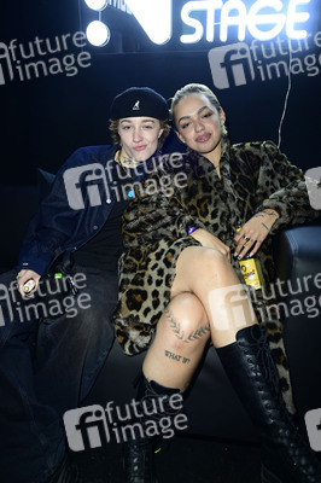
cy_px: 242
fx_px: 402
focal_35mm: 30
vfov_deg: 62.0
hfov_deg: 43.5
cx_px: 160
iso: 800
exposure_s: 1/50
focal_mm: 30
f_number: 5.6
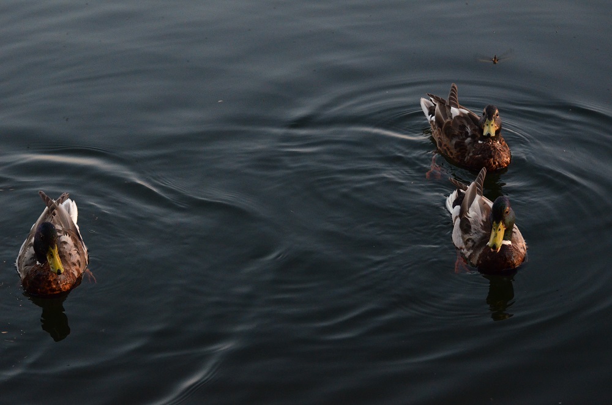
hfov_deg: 19.5
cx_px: 306
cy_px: 202
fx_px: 1781
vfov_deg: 13.0
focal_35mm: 105
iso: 2000
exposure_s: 1/500
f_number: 4.5
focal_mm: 70
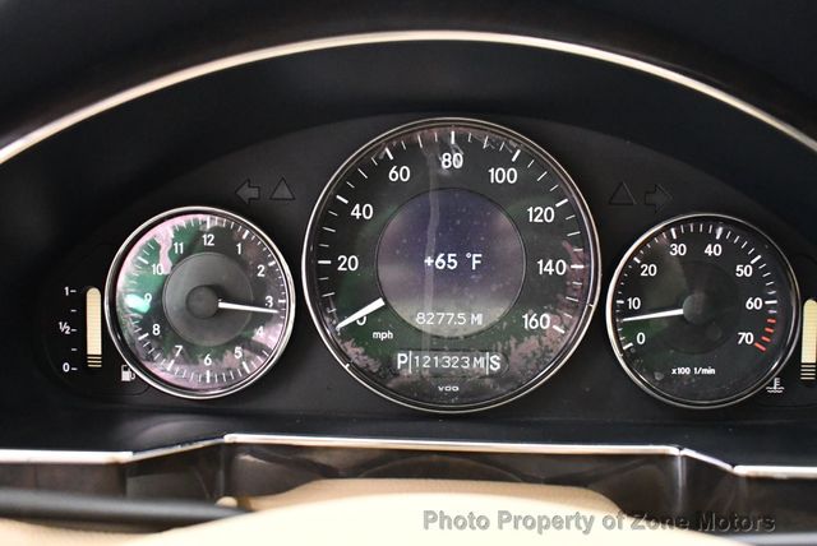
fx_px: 818
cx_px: 408
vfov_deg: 36.9
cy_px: 273
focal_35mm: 36
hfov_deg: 53.1
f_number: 3.5
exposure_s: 1/60
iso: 6400
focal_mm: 18
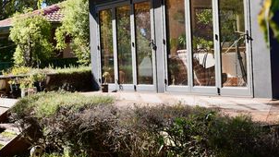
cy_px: 40
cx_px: 174
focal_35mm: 70
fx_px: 518
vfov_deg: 17.2
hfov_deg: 30.0
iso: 80
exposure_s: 1/200
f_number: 4.5
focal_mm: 43
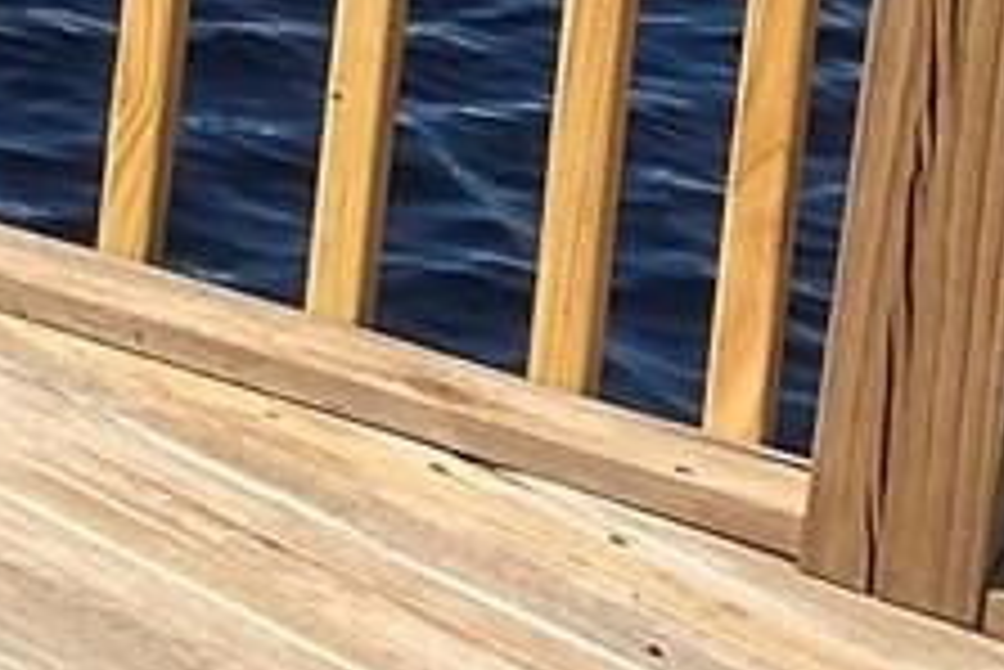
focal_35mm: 194
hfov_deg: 8.6
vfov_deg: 6.3
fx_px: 5414
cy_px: -1556
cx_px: -2134
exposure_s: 1/2463
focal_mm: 4.25
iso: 32
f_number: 1.8
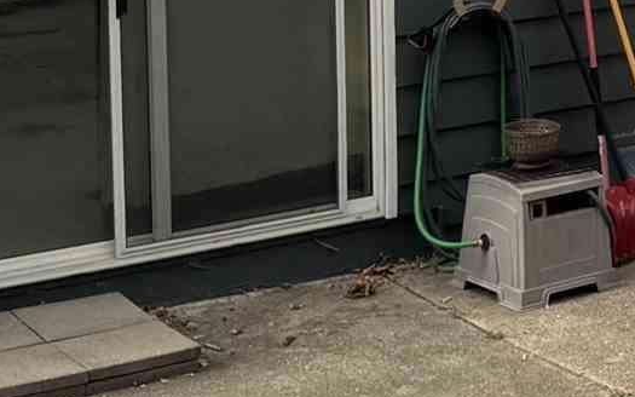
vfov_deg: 8.5
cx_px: 1081
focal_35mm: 149
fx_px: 2578
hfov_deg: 12.9
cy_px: -294
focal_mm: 6.76
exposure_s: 1/2959
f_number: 1.78
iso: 80
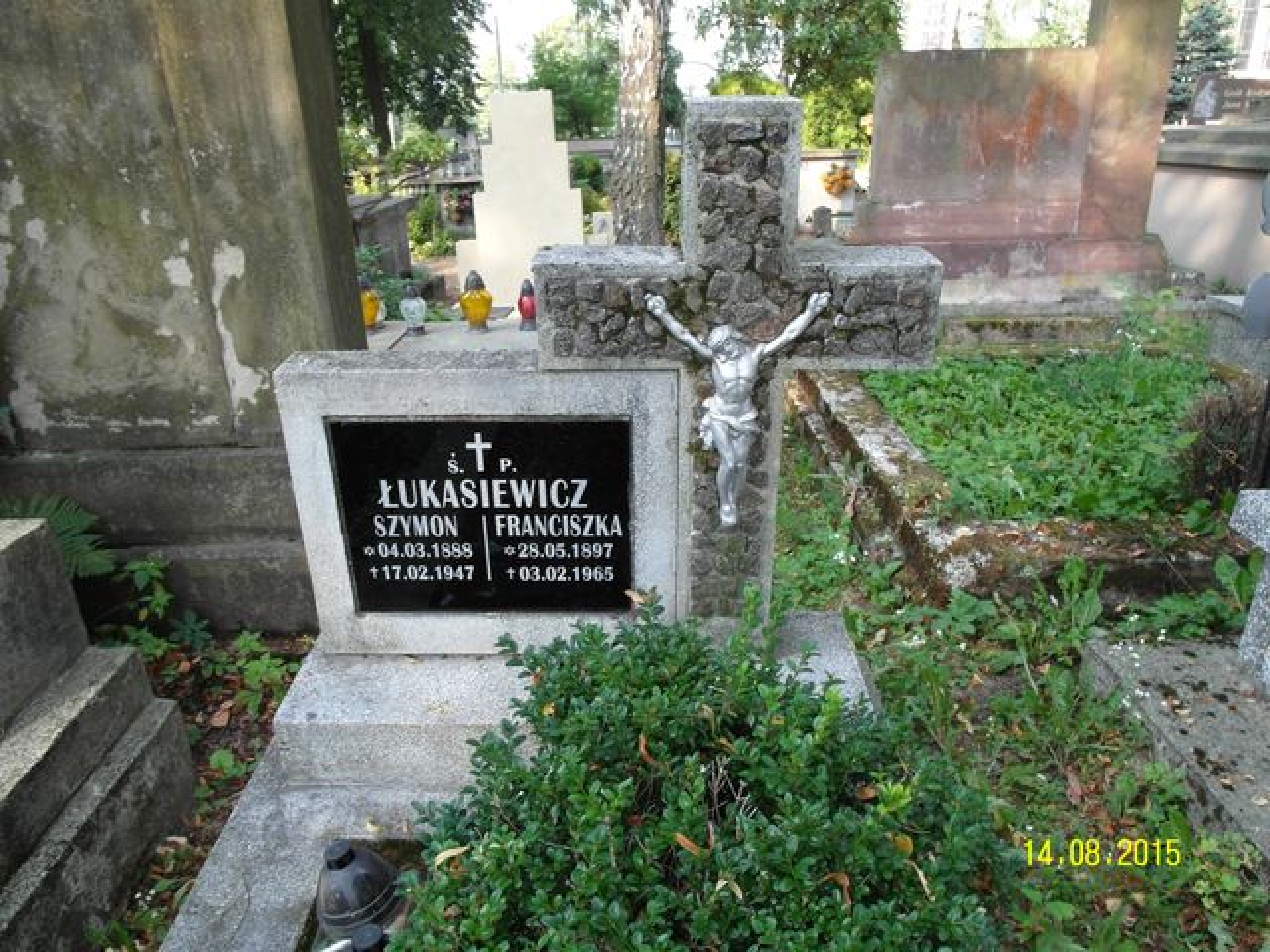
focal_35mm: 24
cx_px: 635
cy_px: 476
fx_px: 881
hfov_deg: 71.6
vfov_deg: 56.8
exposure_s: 1/90
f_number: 3.4
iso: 100
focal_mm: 5.2
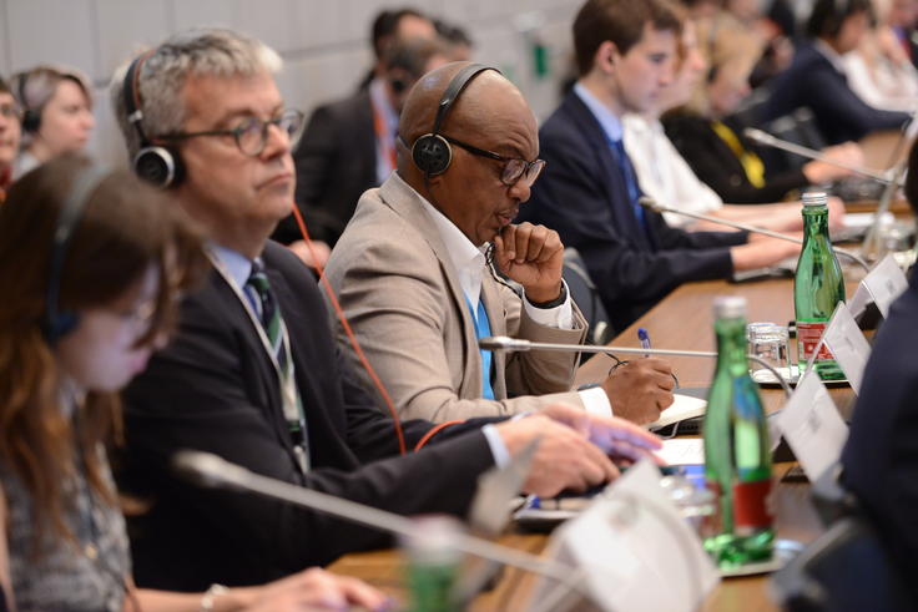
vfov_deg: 11.0
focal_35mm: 125
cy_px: 306
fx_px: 3188
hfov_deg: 16.4
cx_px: 459
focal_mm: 125
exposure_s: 1/125
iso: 3200
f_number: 2.8
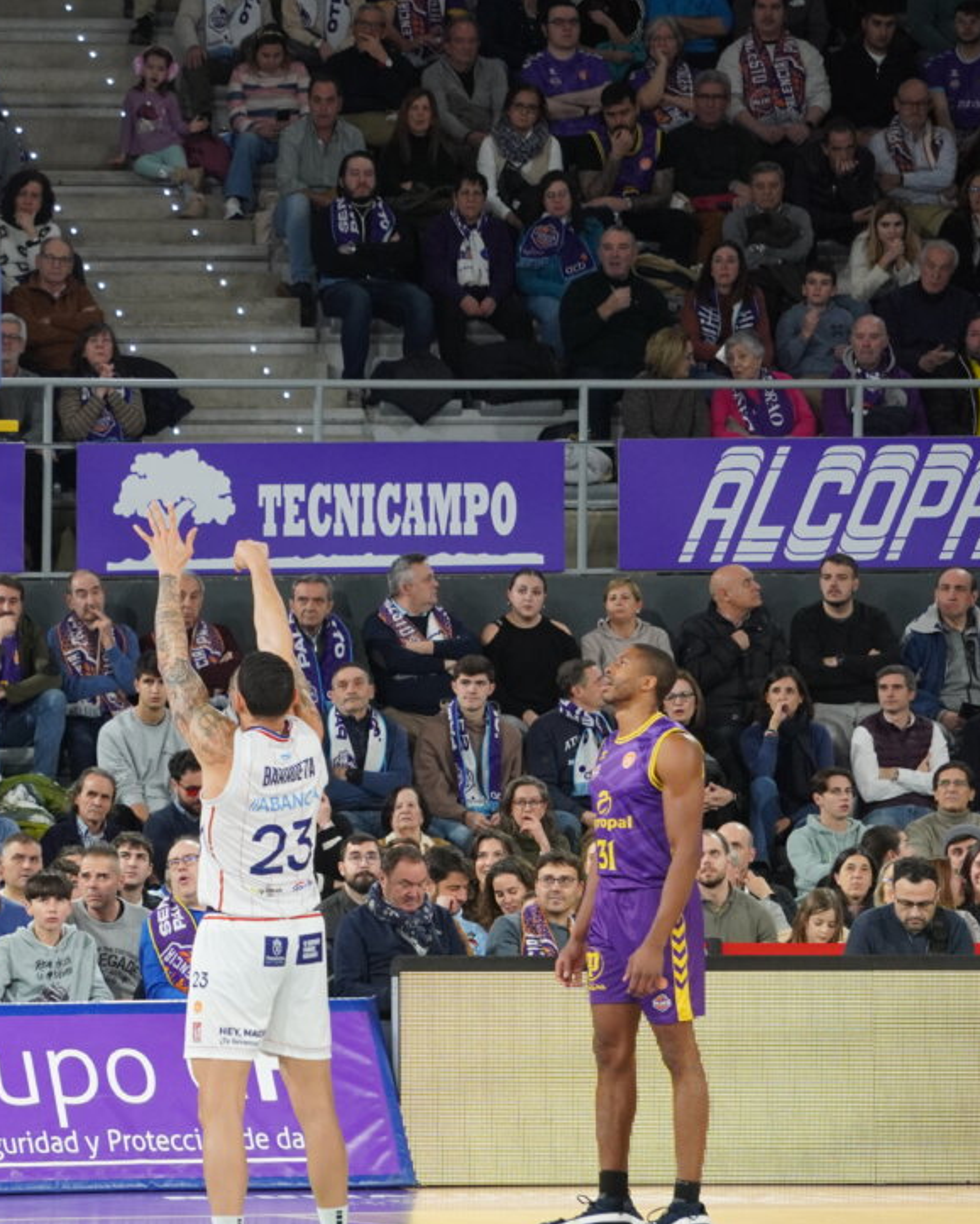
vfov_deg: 6.8
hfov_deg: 5.4
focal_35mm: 284
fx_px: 10290
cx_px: -47
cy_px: 626
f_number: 5.6
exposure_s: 1/200
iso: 1000
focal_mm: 114
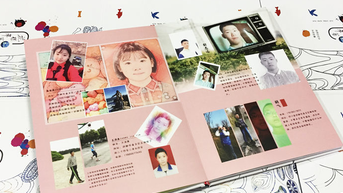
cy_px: 115
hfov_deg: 55.3
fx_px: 327
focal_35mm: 36
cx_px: 173
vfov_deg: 32.8
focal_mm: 4.15
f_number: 2.2
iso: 200
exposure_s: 1/33
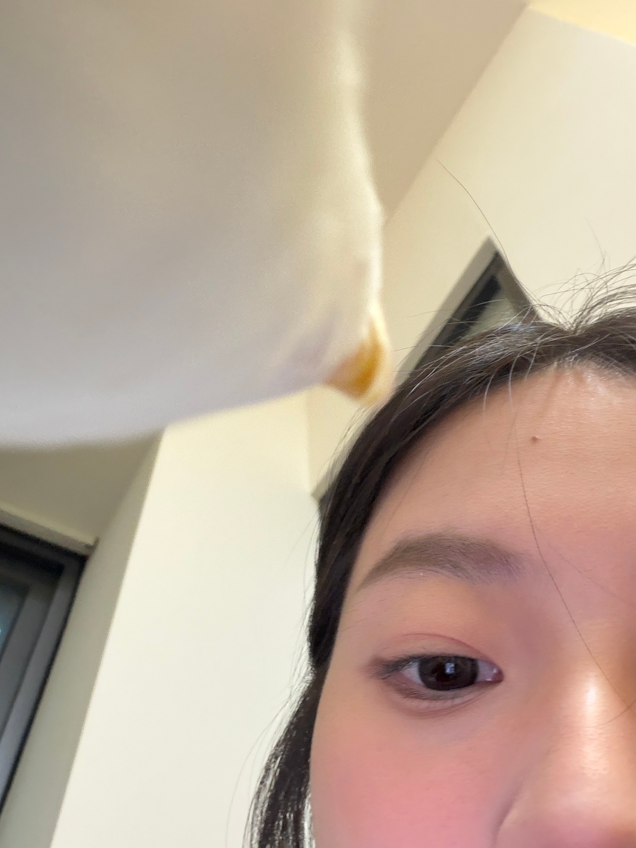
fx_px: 735
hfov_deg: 46.8
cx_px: 318
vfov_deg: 60.0
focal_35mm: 30
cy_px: 424
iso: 320
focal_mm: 2.71
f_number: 1.9
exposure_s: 1/33
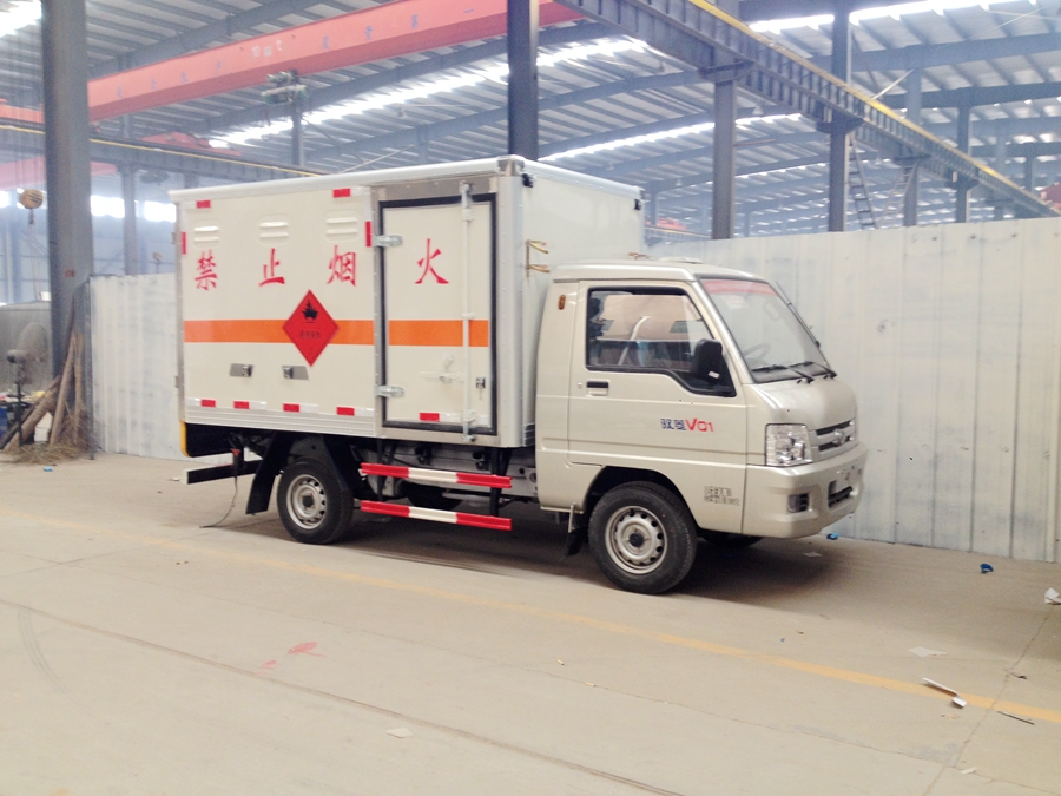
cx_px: 530
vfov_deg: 40.7
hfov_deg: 52.6
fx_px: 1073
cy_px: 398
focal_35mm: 35
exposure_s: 1/20
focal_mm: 4.28
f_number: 2.4
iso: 64
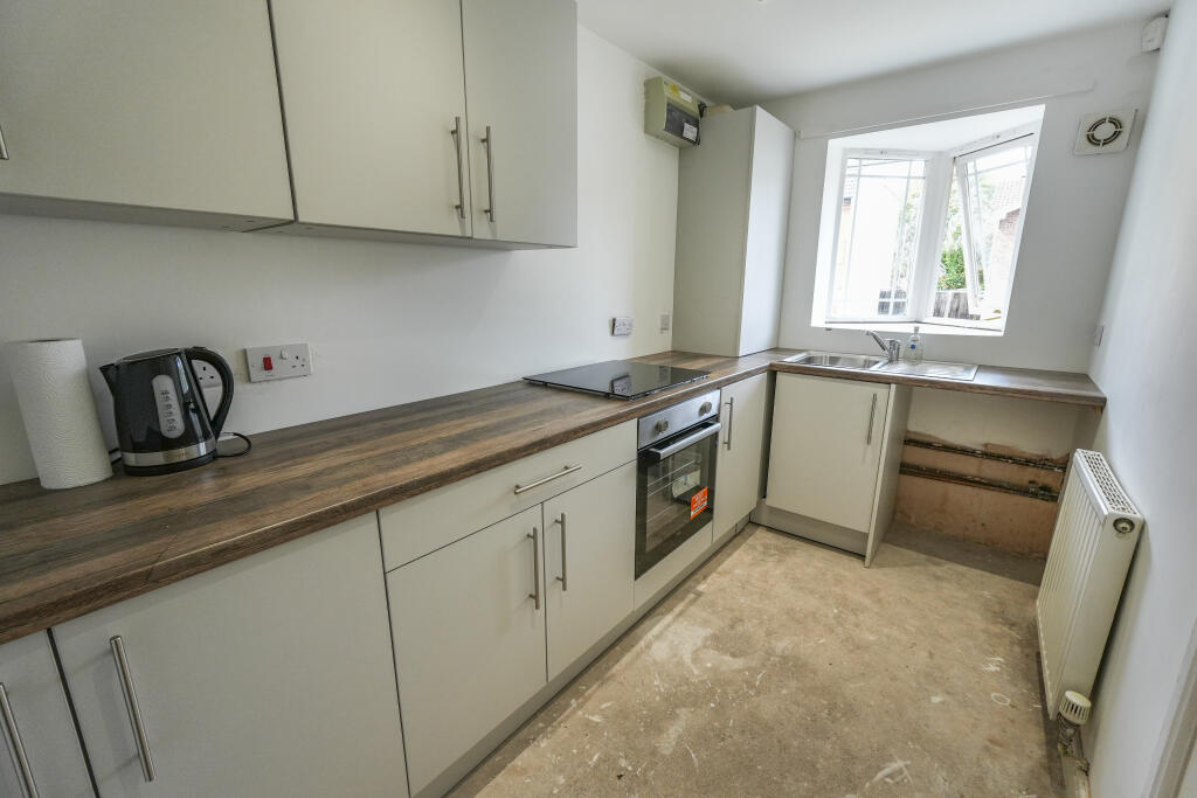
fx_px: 499
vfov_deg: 77.3
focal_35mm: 15
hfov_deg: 100.4
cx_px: 598
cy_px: 399
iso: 640
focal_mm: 10
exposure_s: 1/160
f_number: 4
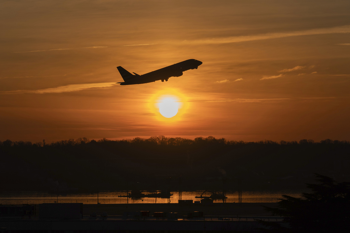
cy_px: 116
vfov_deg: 6.9
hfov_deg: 10.3
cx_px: 175
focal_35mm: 200
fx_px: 1945
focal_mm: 200
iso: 100
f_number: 9
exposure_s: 1/1600
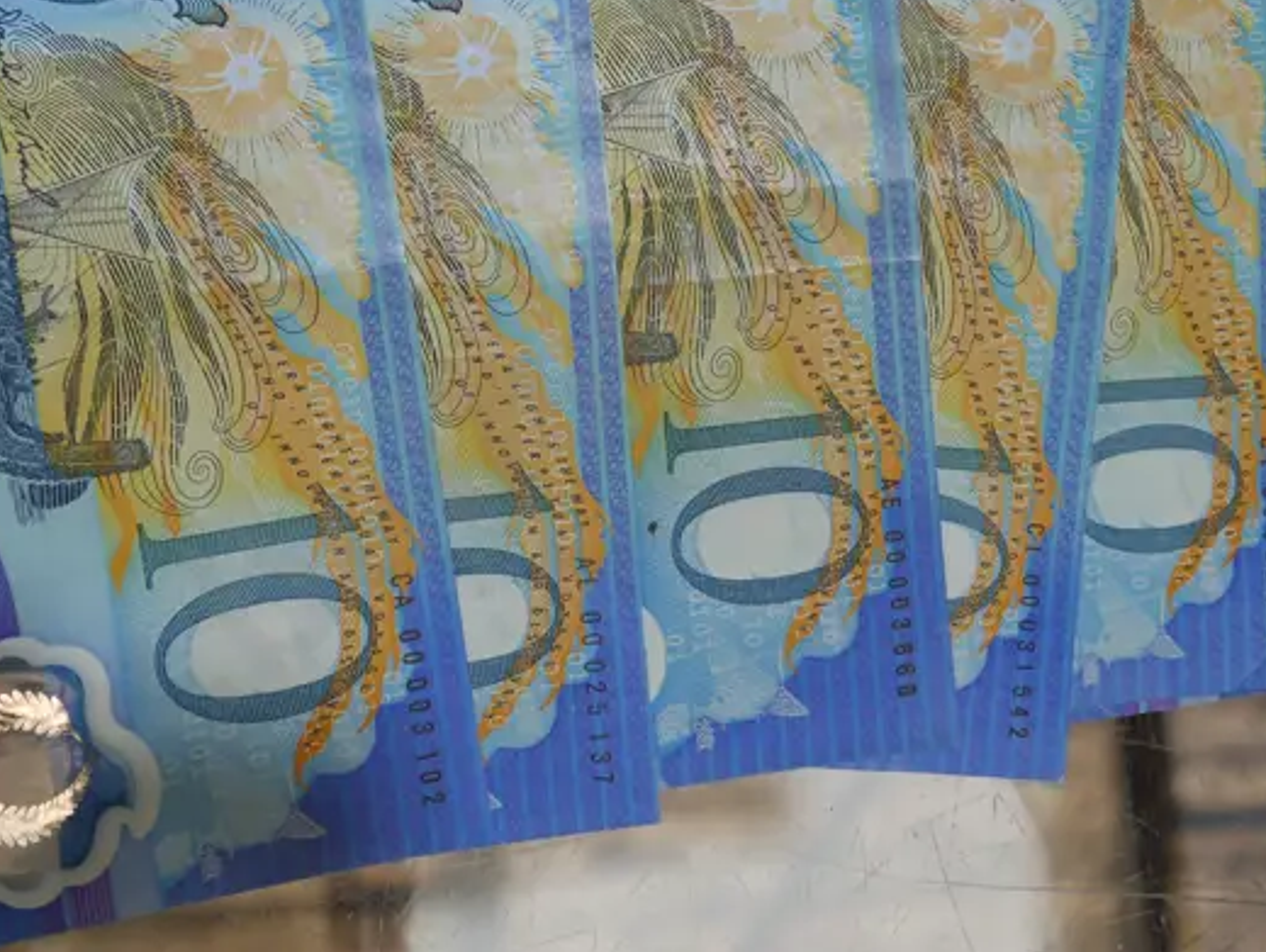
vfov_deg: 23.1
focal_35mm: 63
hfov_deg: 30.6
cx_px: 764
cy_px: 237
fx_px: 2306
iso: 200
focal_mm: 16
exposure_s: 1/125
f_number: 4.5
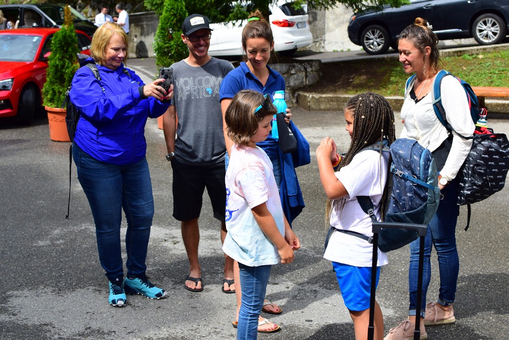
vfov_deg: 25.8
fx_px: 742
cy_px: 170
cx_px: 254
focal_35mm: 52
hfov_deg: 37.8
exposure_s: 1/640
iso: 200
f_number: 5
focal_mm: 35
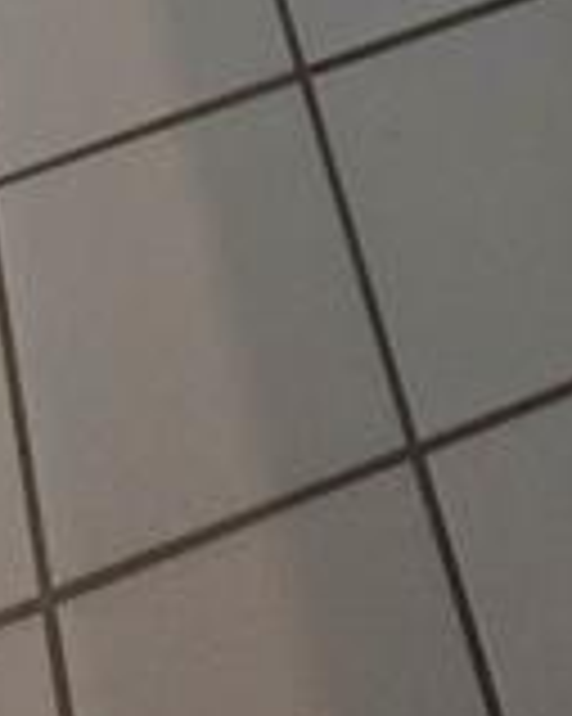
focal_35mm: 96
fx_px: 2033
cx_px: 266
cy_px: -1635
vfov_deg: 10.3
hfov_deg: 16.0
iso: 50
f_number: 1.9
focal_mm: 2.2
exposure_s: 1/120
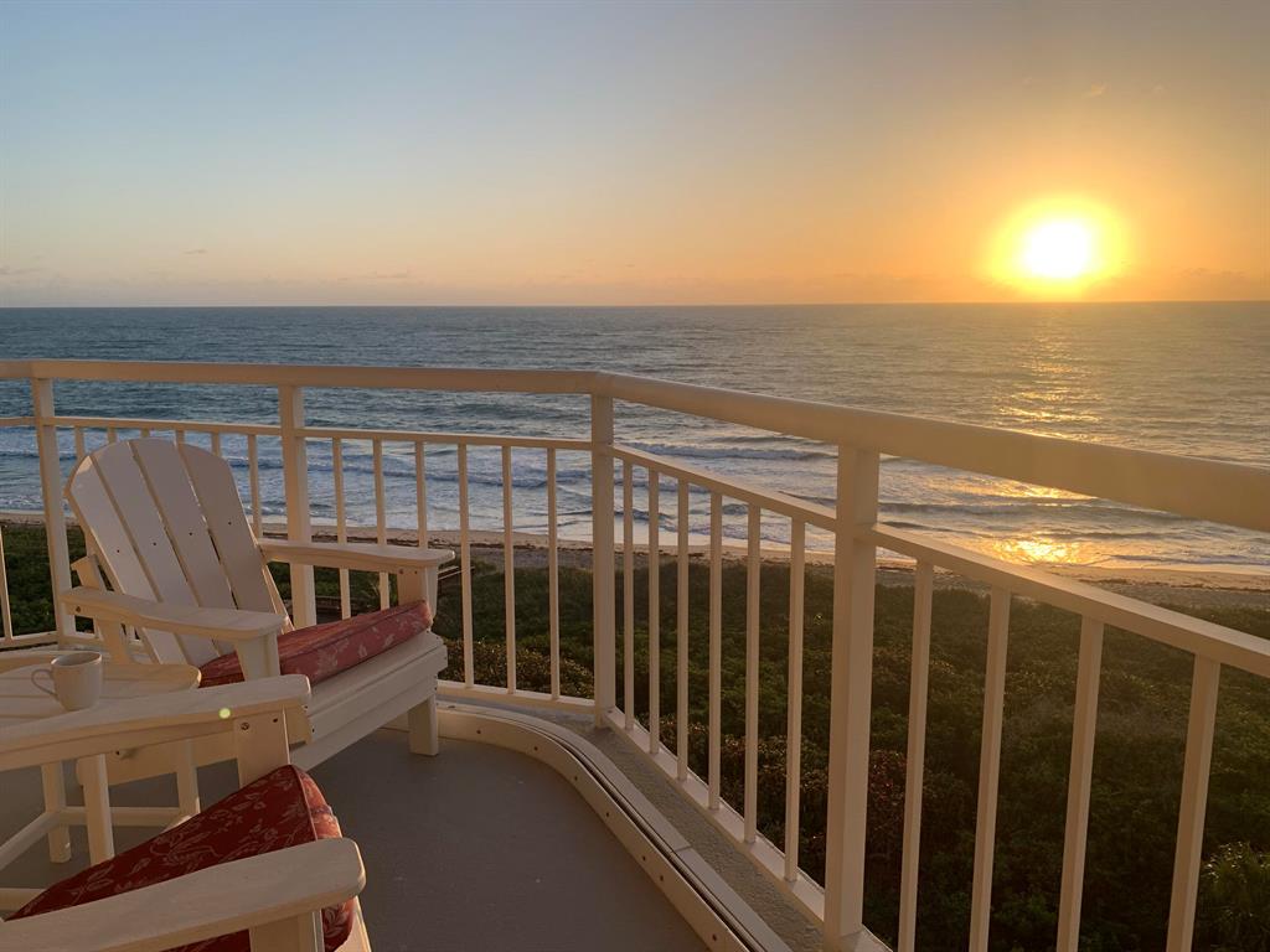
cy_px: 476
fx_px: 954
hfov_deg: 67.3
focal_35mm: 26
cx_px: 635
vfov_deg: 53.1
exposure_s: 1/1368
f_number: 1.8
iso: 25
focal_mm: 4.25
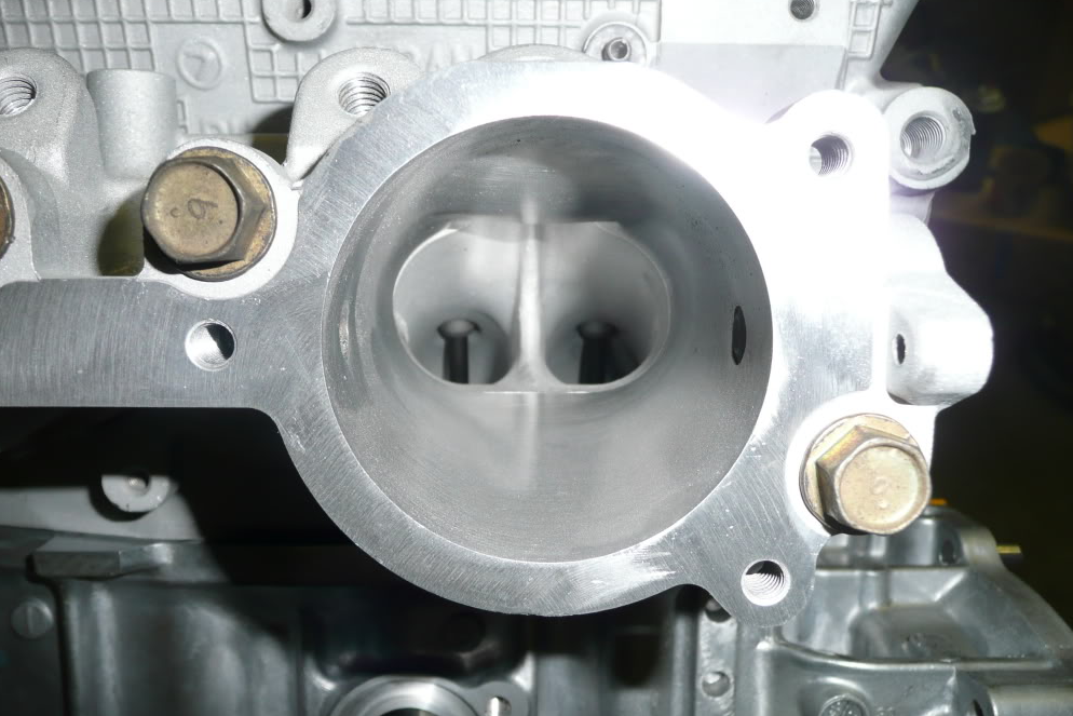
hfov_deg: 61.9
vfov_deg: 43.6
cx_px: 529
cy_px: 391
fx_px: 894
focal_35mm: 30
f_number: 3.3
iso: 100
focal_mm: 4.6
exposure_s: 1/30
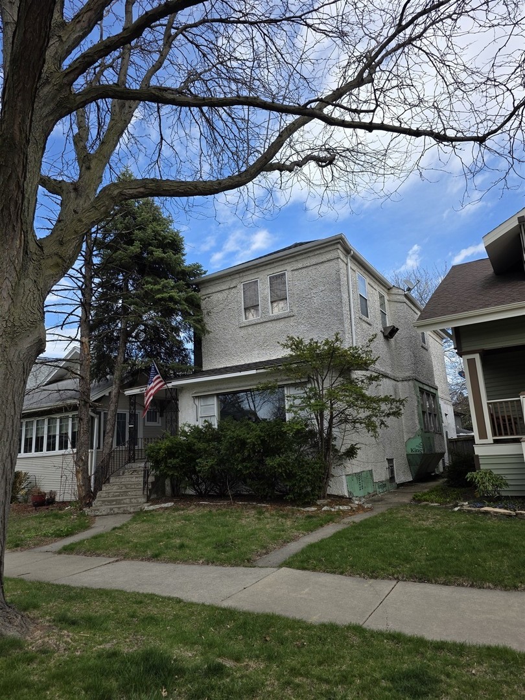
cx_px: 262
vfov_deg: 73.9
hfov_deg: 58.9
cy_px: 350
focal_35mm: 23
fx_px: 465
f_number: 1.7
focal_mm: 6.3
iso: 80
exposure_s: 1/3502
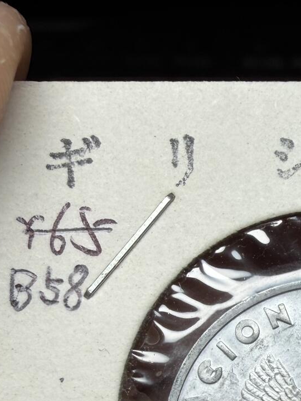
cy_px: 419
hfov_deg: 21.6
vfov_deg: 27.7
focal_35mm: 65
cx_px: 317
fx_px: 754
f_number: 2.2
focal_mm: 2.22
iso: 50
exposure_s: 1/437
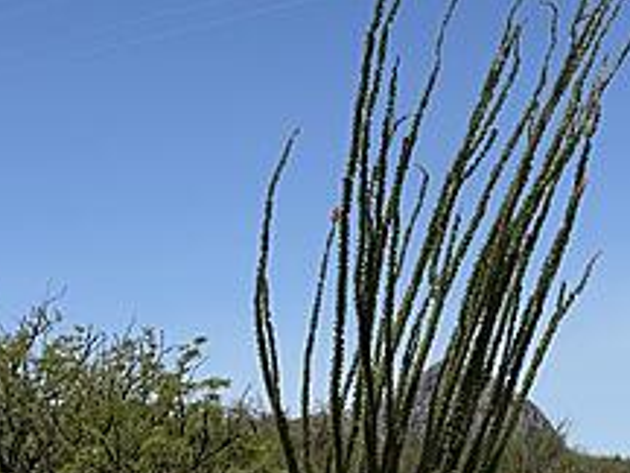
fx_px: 1620
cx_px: 443
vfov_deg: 16.6
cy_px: 295
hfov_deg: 21.9
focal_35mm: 89
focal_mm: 6.86
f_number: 1.78
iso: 64
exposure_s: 1/5882
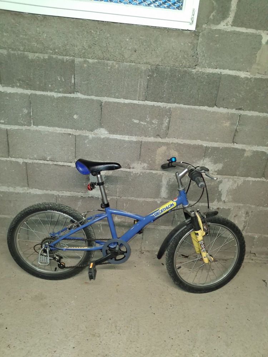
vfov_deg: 65.3
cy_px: 178
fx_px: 279
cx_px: 134
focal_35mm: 27
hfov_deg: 51.4
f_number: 1.8
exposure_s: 1/33
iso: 500
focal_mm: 4
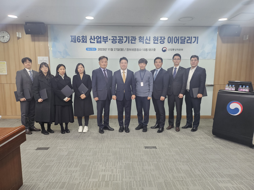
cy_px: 95
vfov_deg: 56.8
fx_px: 176
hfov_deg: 71.6
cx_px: 127
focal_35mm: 24
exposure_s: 1/120
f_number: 1.8
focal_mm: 5
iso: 160
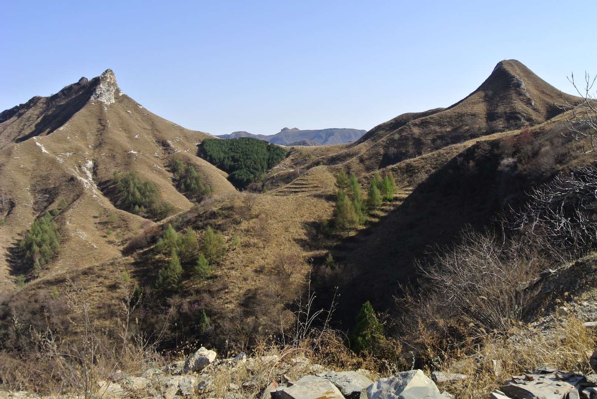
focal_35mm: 29
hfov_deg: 63.6
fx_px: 482
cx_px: 298
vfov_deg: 45.1
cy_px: 200
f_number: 7.1
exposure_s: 1/200
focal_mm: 11
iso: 100
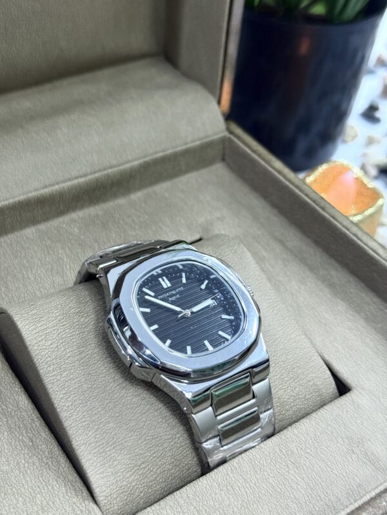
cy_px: 258
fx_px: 716
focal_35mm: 48
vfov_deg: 39.7
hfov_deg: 30.3
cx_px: 194
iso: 250
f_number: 1.78
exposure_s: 1/60
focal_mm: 6.76
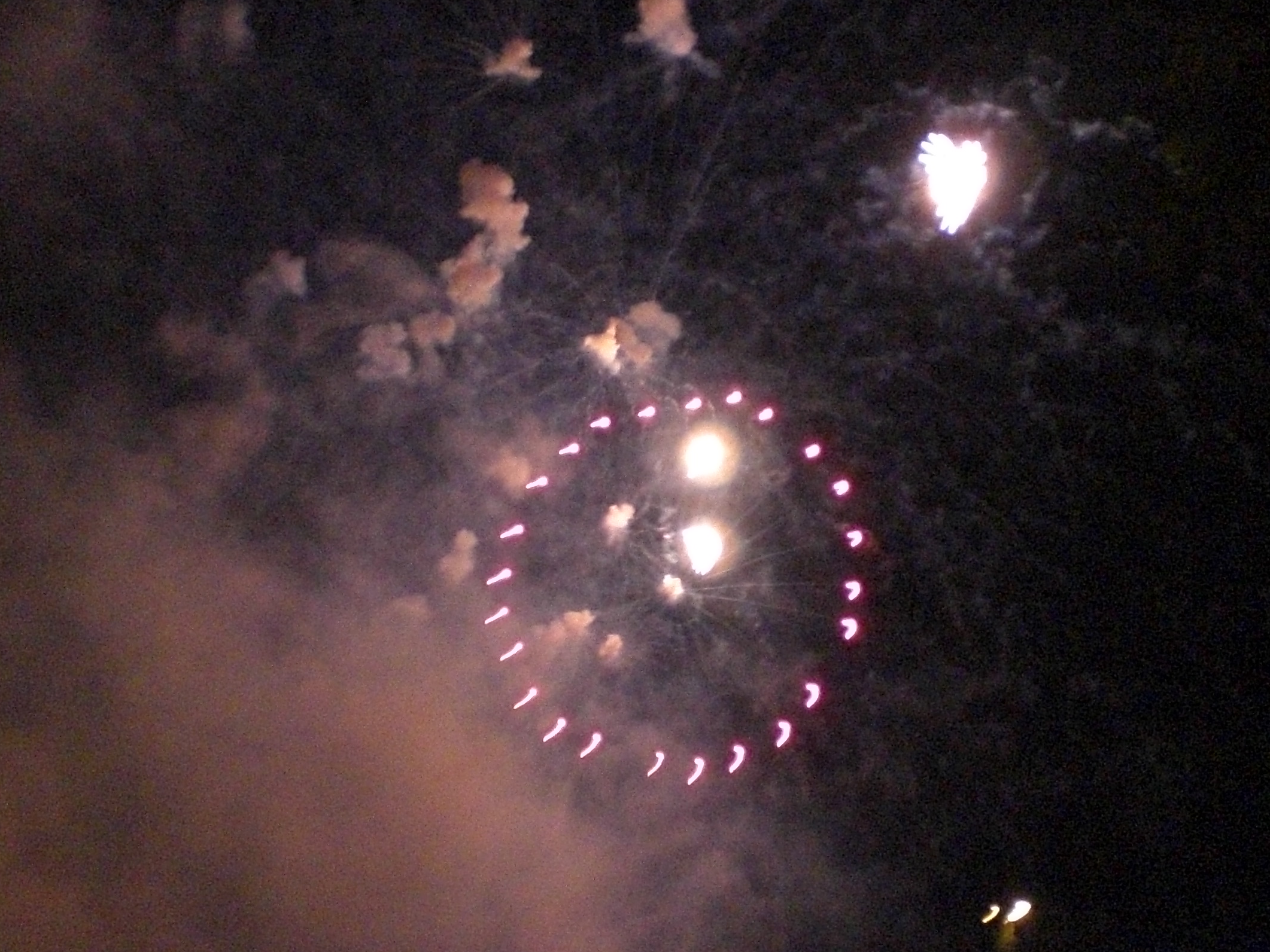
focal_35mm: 55
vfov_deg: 26.6
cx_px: 593
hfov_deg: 34.9
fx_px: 2018
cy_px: 453
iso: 800
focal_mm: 6.3
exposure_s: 1/8
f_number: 3.1
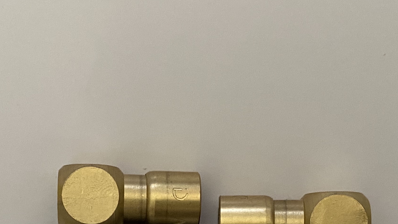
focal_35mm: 68
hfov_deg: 30.9
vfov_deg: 16.6
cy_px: 306
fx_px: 718
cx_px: 154
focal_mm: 4.25
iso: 320
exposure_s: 1/60
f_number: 1.8
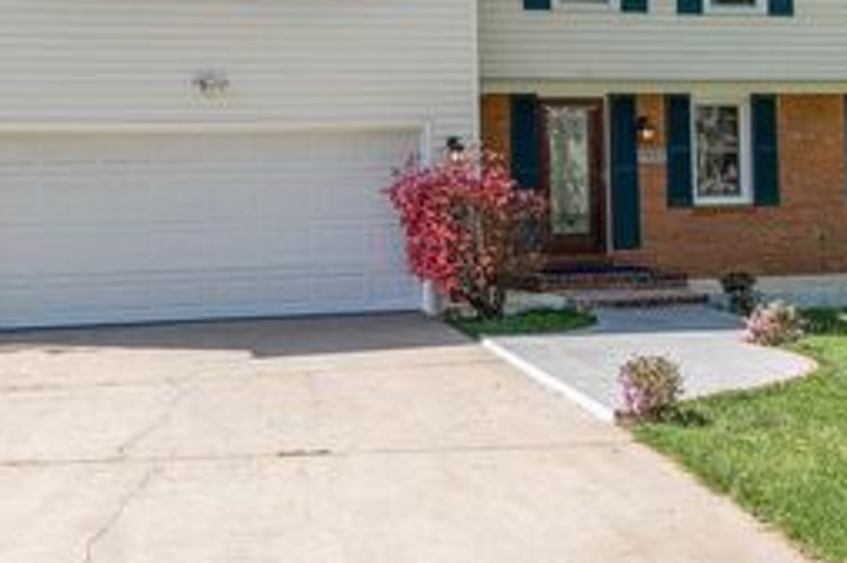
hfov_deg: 32.9
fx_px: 1434
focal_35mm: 61
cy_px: 102
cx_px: 450
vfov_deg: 21.9
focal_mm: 31
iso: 200
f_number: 8
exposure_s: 1/320
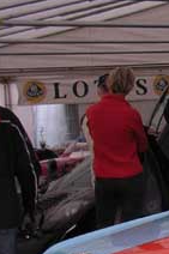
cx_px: 349
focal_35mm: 112
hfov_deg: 11.0
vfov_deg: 17.7
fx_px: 790
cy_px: 268
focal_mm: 5.8
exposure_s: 1/298
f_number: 2.8
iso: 100
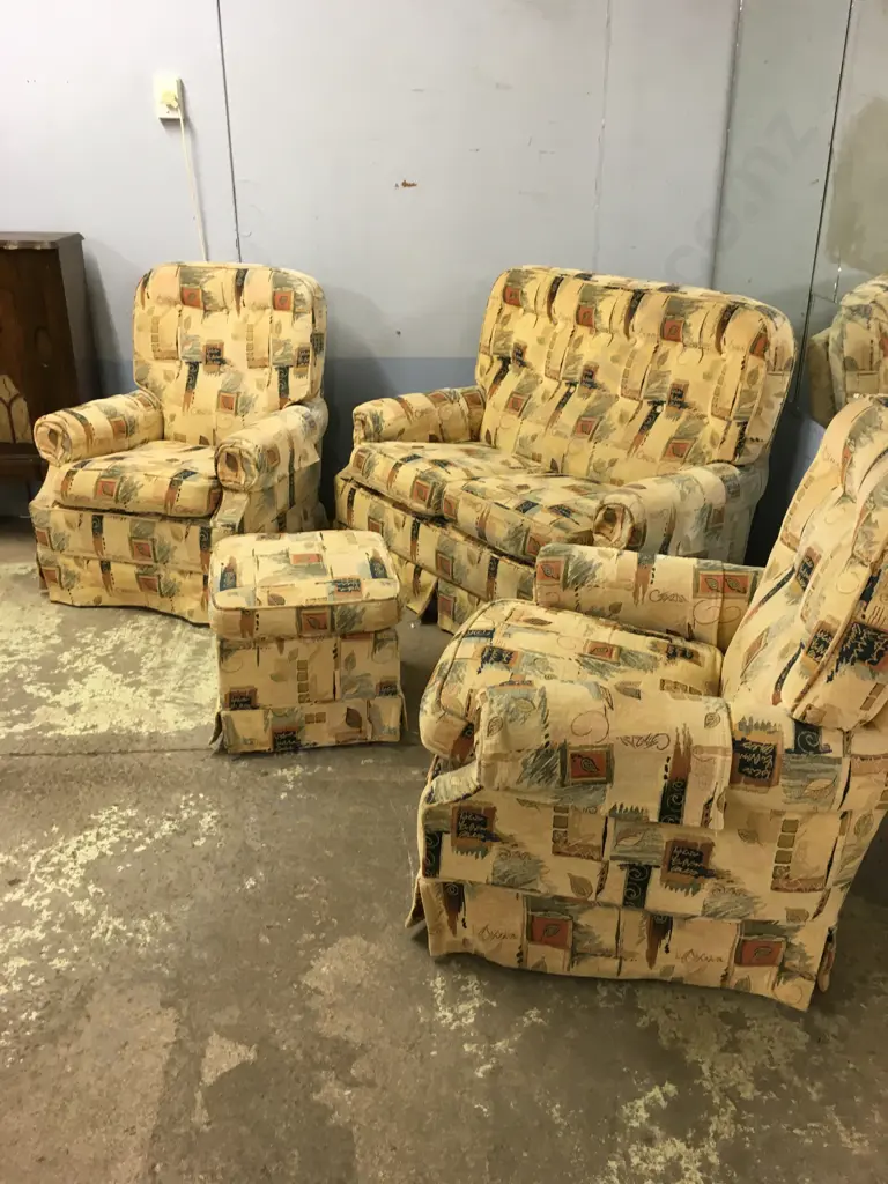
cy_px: 592
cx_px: 444
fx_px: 992
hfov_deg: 48.2
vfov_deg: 61.7
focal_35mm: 29
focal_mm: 4.15
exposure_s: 1/33
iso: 80
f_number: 2.2
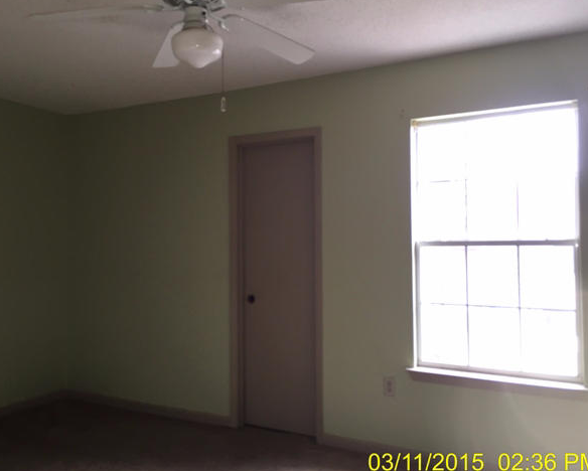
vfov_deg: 47.2
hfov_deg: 57.1
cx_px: 285
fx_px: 540
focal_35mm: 31
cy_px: 236
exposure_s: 1/30
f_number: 2.2
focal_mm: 4.15
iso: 64
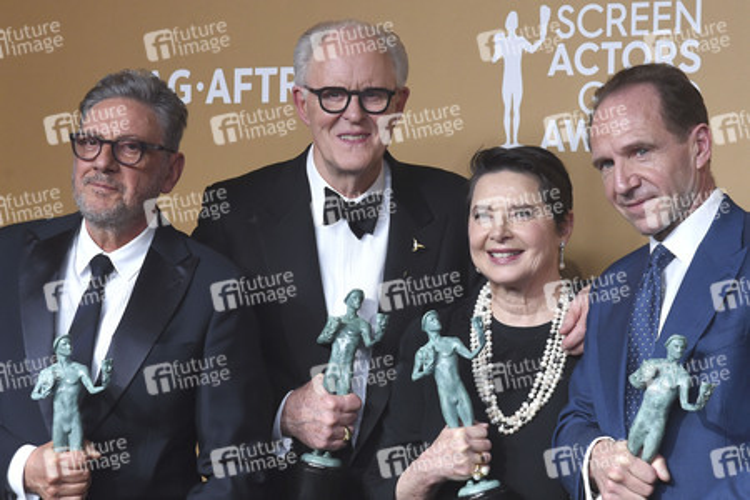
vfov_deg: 14.4
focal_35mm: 95
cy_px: 250
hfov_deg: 21.5
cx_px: 375
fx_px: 1979
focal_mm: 95
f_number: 7.1
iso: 2500
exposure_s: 1/250
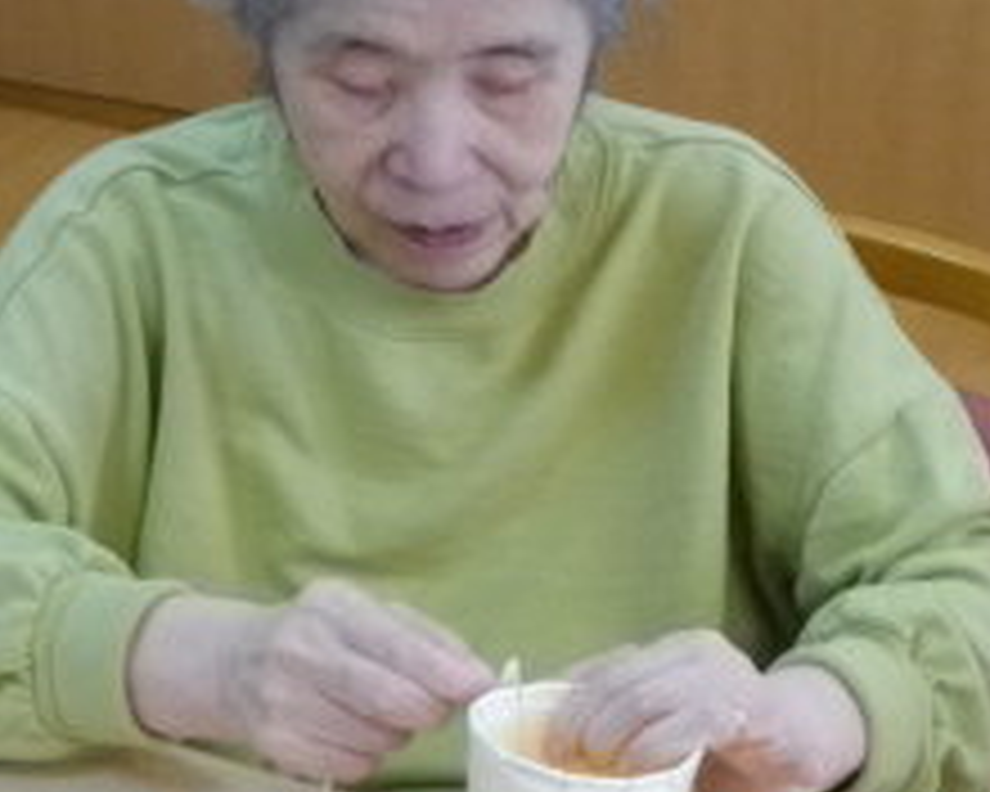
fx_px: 2578
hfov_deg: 21.7
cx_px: 500
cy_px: 680
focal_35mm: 88
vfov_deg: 17.3
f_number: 2.9
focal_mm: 5.7
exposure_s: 1/50
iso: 209
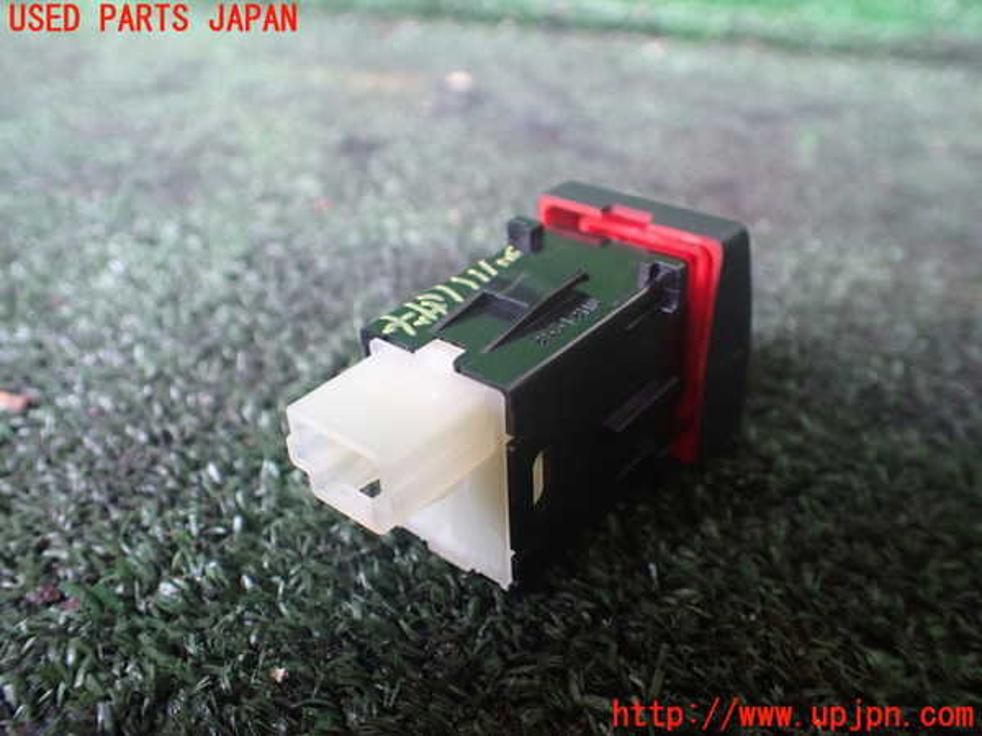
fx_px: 851
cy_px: 368
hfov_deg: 60.0
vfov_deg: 46.8
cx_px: 491
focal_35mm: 30
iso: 800
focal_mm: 5.4
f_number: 2.3
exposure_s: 1/30
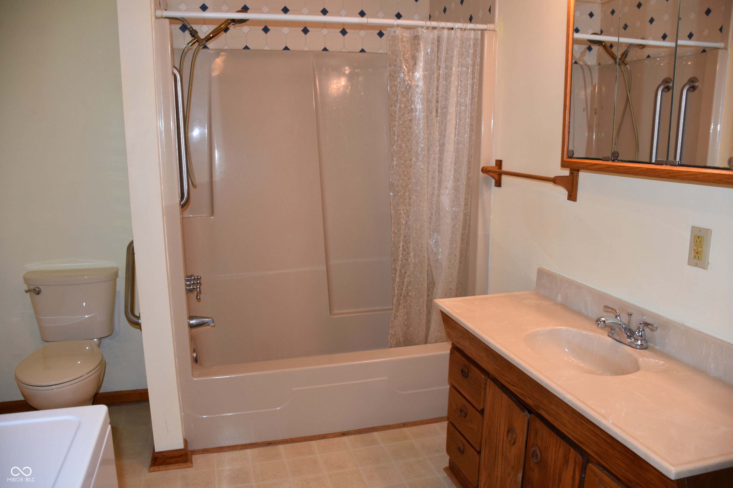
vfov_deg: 47.9
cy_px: 244
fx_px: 550
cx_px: 366
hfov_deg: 67.4
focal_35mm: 27
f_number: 3.5
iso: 450
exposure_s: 1/60
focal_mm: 18
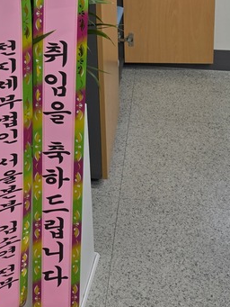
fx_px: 558
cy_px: -28
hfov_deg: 23.1
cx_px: 58
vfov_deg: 28.1
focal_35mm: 63
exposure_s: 1/120
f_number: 1.7
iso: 64
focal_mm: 6.25
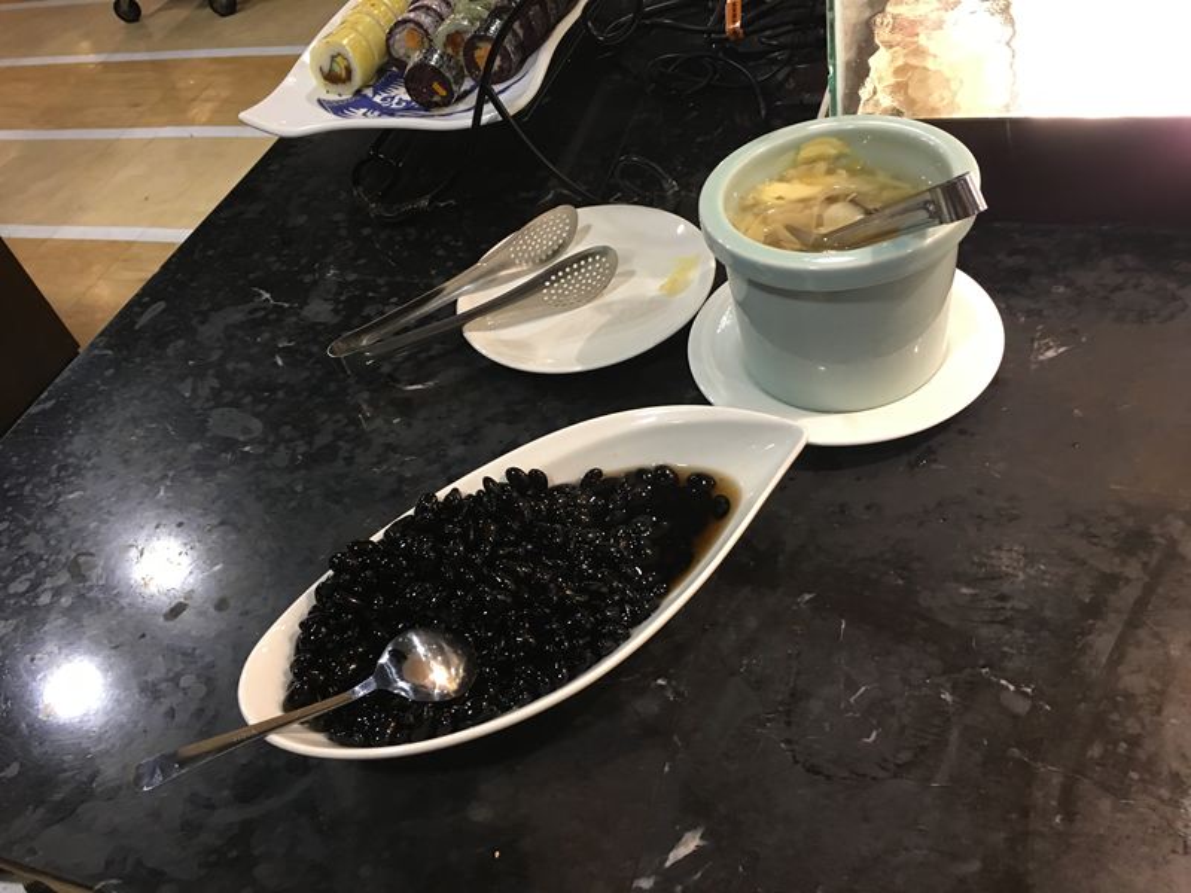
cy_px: 446
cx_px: 596
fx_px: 998
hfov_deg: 61.7
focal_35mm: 29
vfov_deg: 48.2
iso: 64
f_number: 2.2
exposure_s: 1/15
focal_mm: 4.15
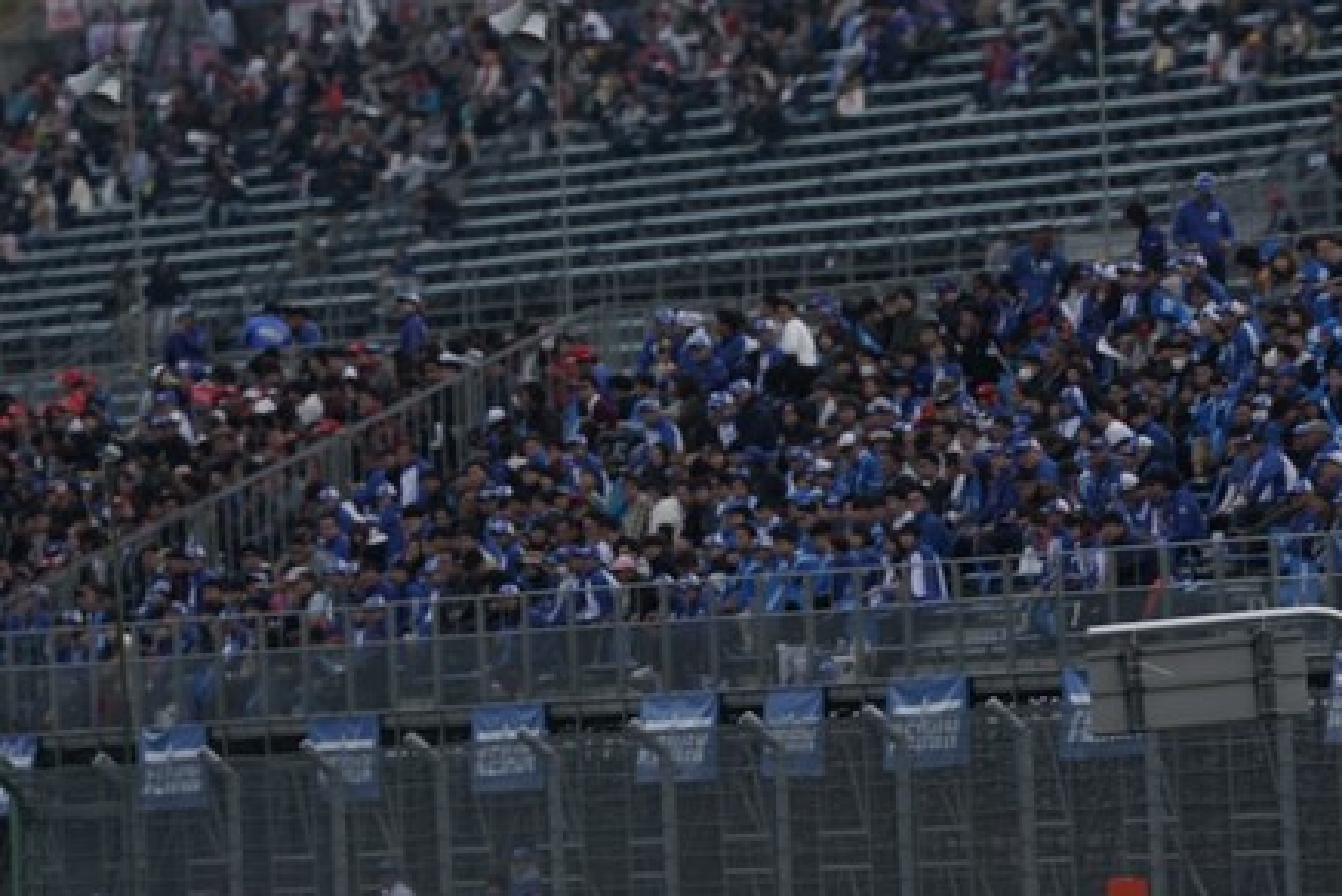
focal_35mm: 835
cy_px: 563
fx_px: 31135
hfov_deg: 2.5
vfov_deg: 1.6
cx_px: 810
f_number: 7.1
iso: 400
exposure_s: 1/800
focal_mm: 506
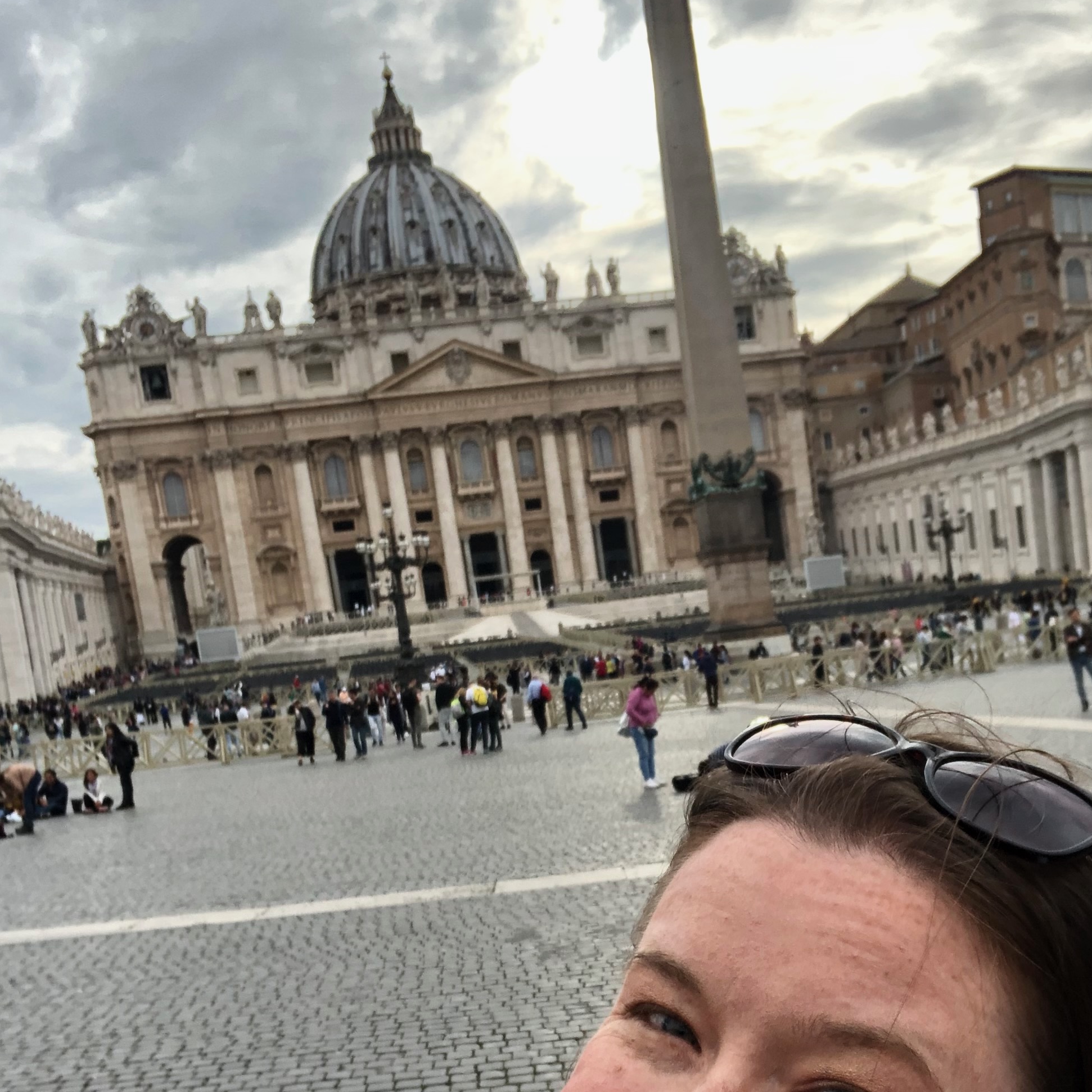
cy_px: 809
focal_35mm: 45
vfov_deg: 36.7
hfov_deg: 37.5
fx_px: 1606
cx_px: 616
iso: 20
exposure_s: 1/142
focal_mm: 2.87
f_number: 2.2
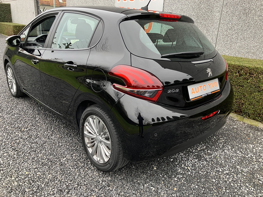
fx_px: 213
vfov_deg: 49.7
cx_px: 132
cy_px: 98
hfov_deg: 63.4
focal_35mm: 28
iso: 80
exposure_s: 1/100
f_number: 1.8
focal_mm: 3.99
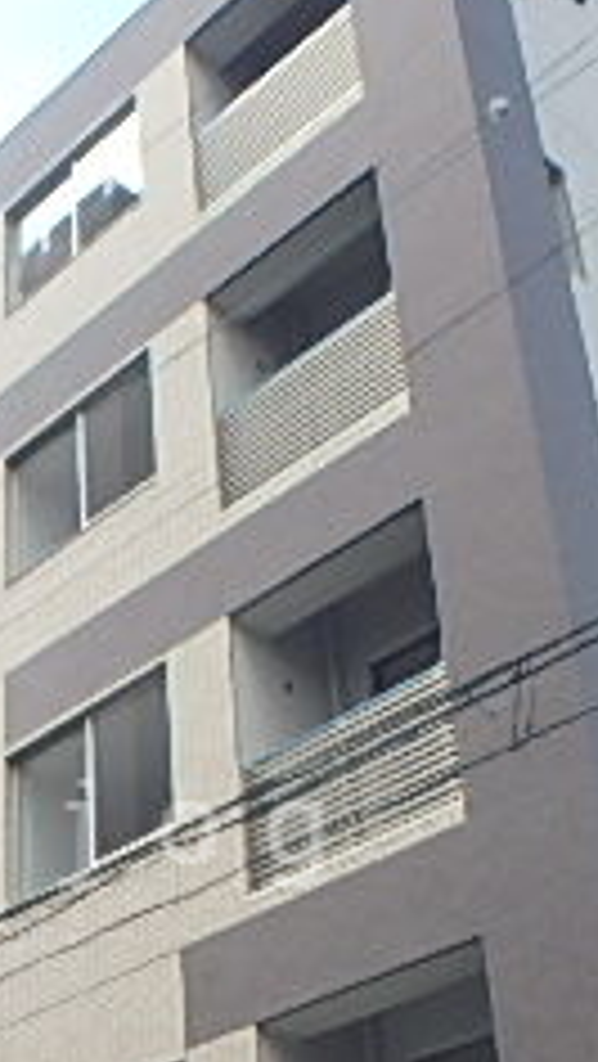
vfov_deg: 33.0
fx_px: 1745
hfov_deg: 19.0
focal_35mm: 62
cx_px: 40
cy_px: 832
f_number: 3.5
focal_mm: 3.7
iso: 125
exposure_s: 1/320
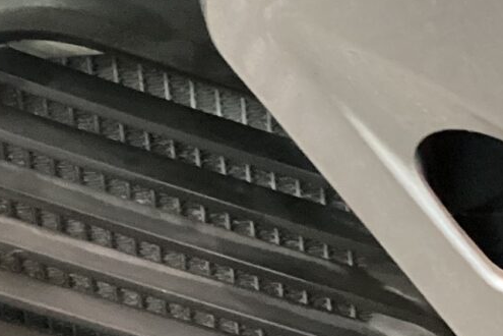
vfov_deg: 11.0
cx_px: 70
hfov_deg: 16.2
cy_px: 107
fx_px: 1746
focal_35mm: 125
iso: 640
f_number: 2.4
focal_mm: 3.3
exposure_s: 1/30
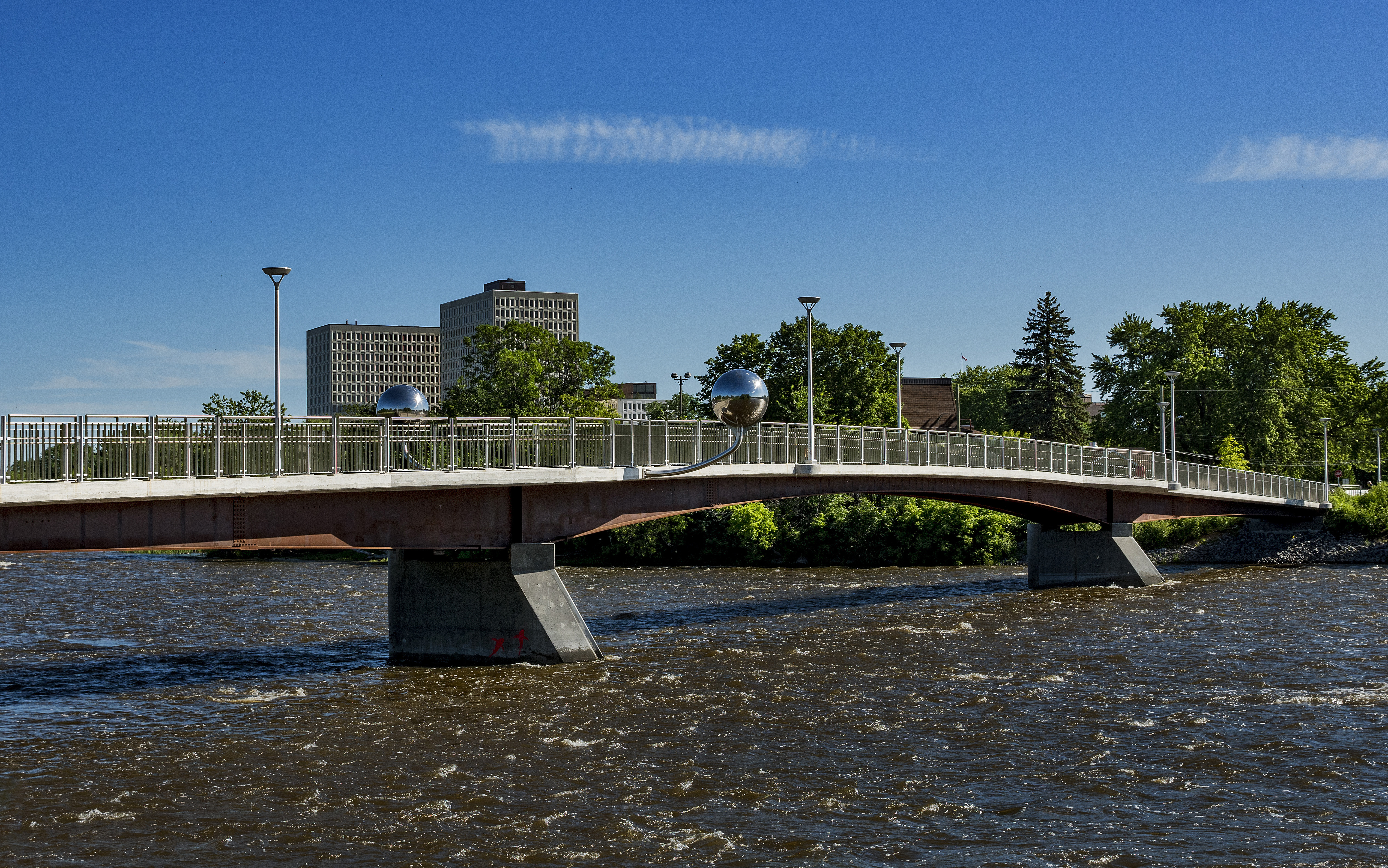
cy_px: 459
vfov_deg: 24.0
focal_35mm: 54
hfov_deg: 37.5
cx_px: 693
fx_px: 2043
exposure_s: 1/320
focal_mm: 25
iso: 200
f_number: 9
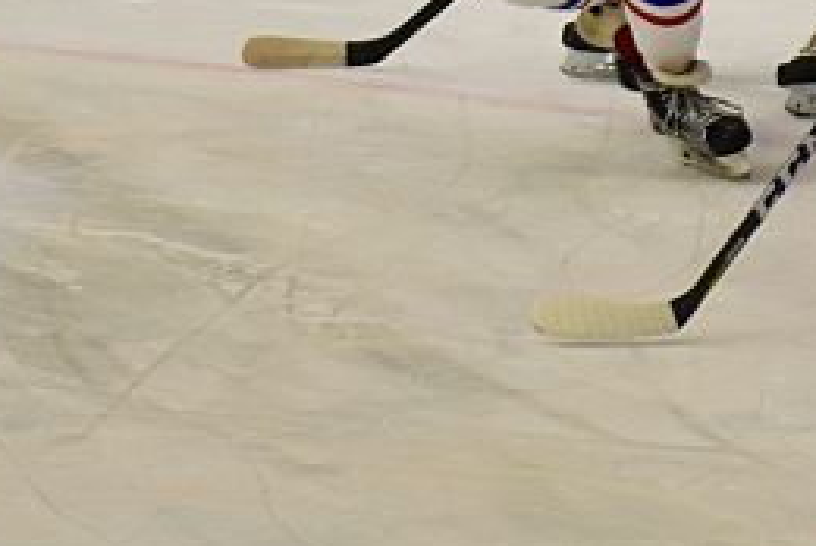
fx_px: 20922
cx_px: 270
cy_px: -297
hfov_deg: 2.2
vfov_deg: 1.5
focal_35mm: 922
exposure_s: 1/320
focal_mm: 160
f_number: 6
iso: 800
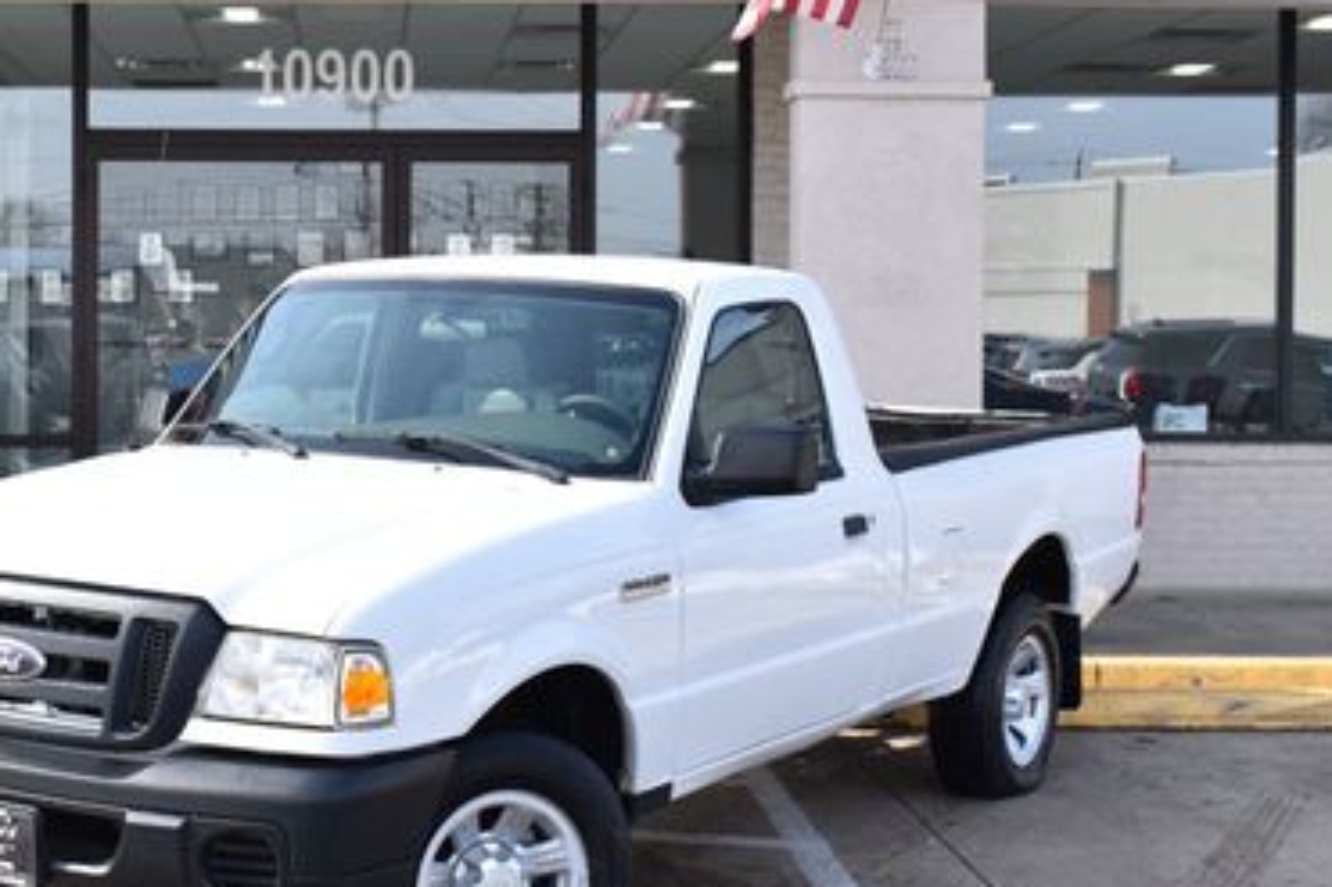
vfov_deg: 19.5
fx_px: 2584
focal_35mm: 70
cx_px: 345
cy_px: 413
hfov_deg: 28.5
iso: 200
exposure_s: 1/250
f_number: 8
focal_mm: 27
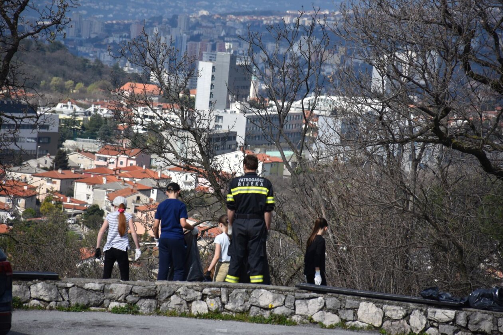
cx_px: 252
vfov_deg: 6.5
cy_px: 168
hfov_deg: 9.8
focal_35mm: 210
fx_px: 2934
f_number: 5.6
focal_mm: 140
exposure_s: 1/1250
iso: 200
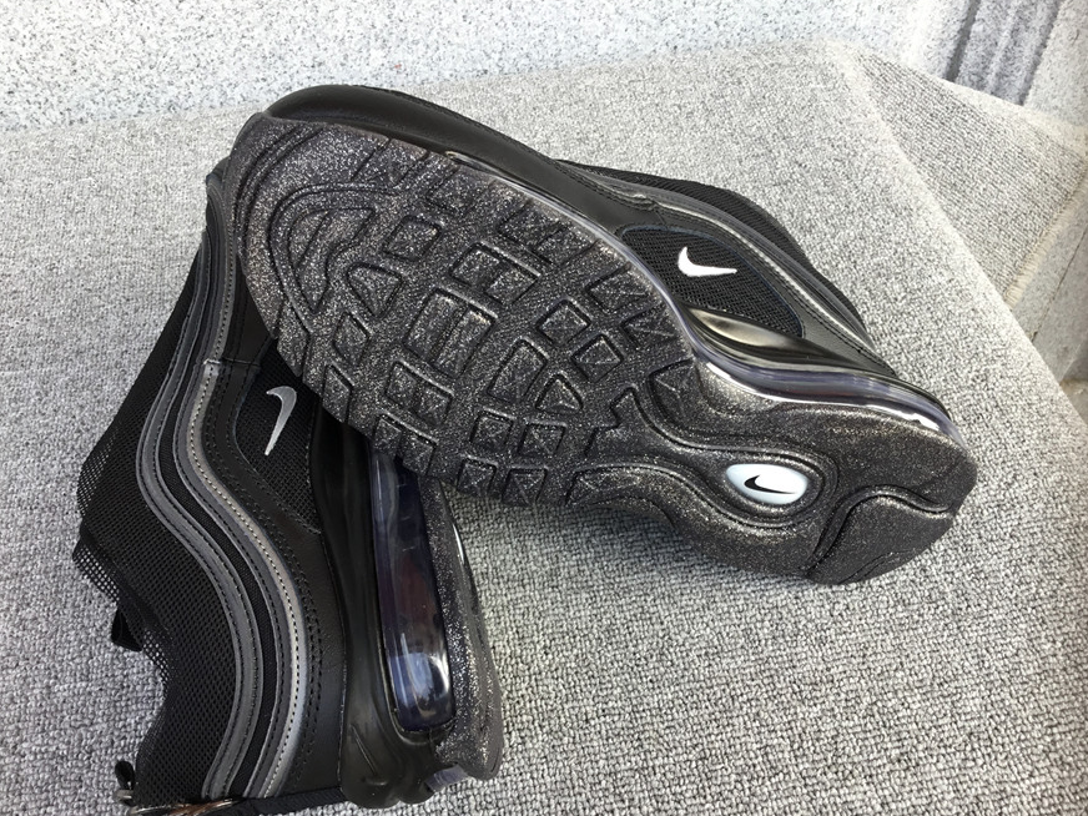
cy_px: 416
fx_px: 1006
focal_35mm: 32
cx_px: 546
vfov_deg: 44.2
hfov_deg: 56.8
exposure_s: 1/104
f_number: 2.4
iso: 25
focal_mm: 3.3
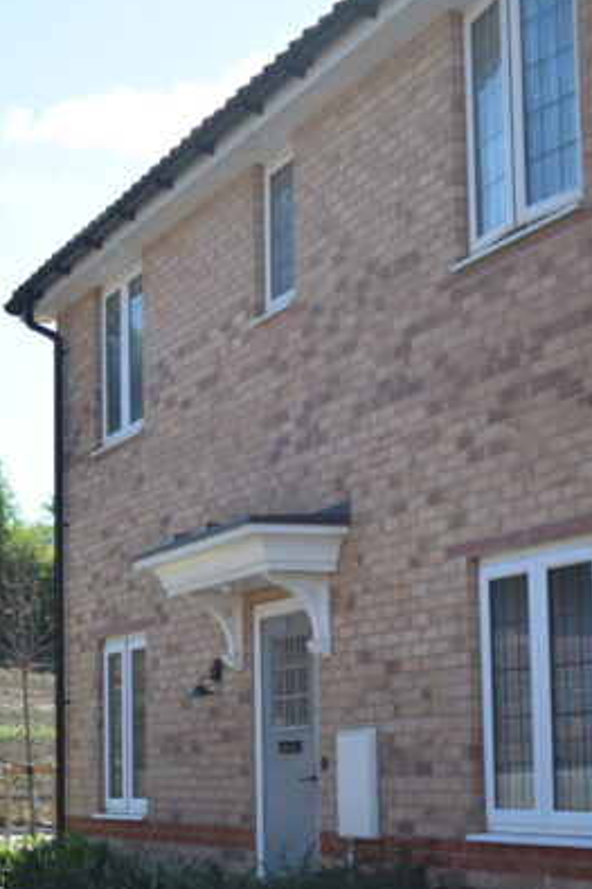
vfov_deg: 26.7
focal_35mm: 76
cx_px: 388
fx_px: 1869
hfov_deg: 18.0
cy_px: 555
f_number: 1.8
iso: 160
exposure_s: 1/3200
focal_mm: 35
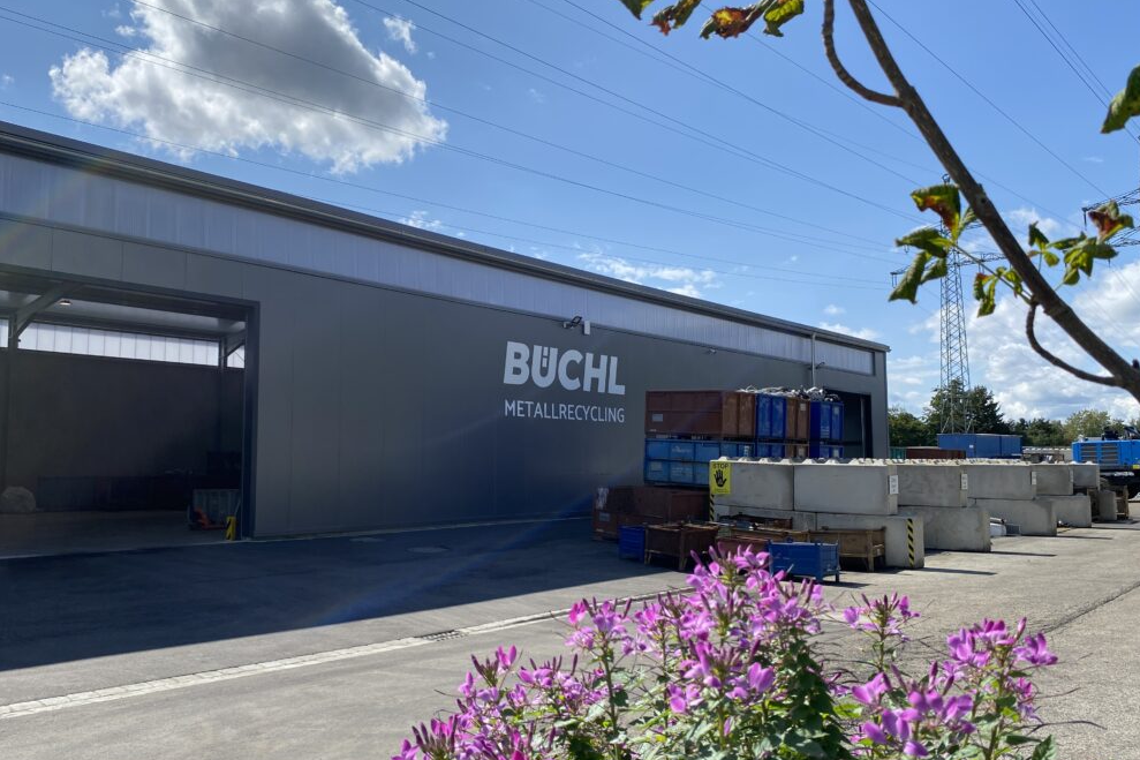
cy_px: 401
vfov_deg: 46.4
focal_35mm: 28
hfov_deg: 65.5
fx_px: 886
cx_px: 552
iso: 32
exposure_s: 1/3846
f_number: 1.8
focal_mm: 4.25
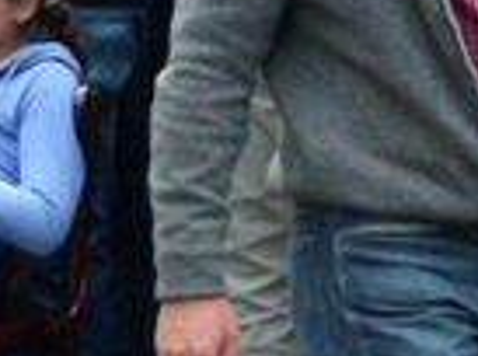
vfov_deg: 2.6
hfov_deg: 3.4
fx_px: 7988
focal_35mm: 580
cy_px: 3
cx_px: 422
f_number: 3.6
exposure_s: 1/320
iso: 640
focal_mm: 23.7
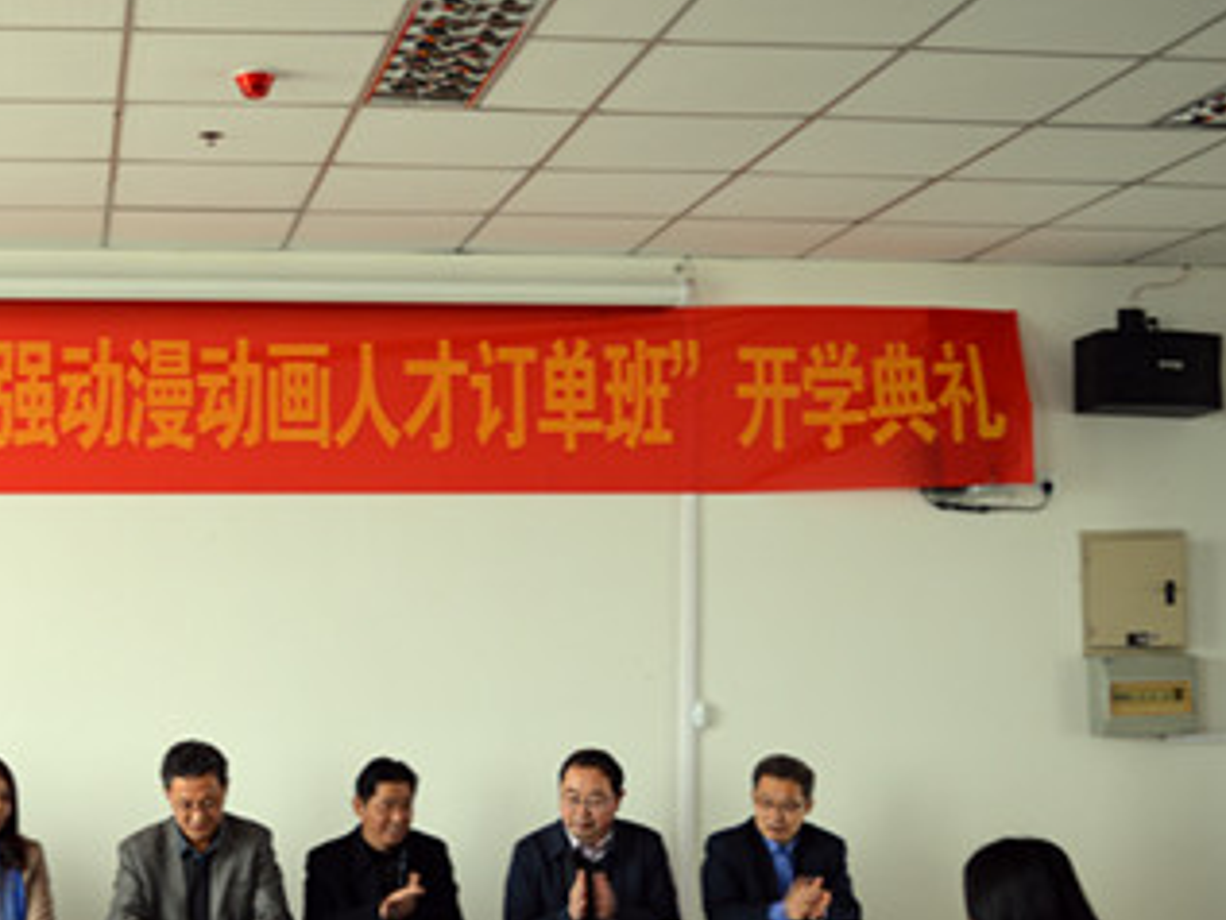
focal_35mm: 60
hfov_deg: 31.1
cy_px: 646
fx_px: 2126
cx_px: 201
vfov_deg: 24.3
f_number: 3.8
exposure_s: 1/15
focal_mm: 22
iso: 100
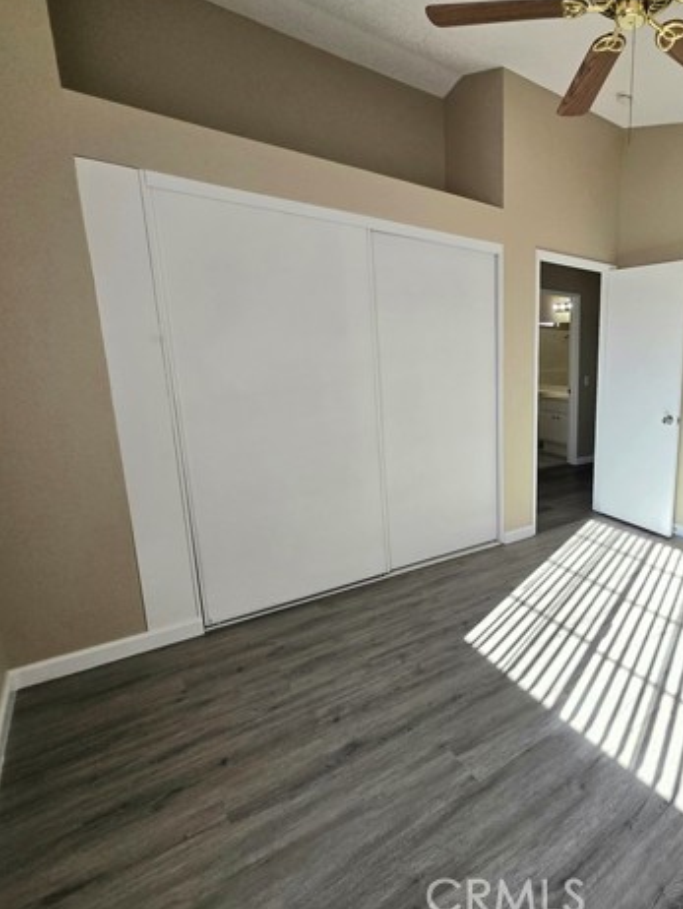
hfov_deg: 62.9
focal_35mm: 18
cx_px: 583
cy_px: 453
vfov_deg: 87.7
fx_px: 473
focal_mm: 1.7
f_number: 2.2
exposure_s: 1/120
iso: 40
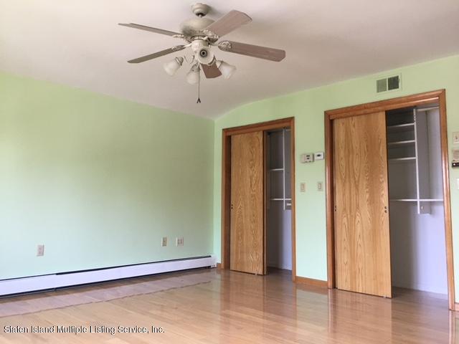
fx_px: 385
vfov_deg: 48.2
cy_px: 172
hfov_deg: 61.7
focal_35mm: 29
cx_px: 230
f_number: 2.2
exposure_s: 1/30
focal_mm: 4.15
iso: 40
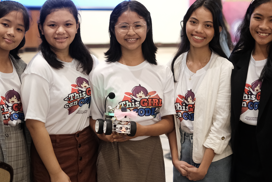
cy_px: 83
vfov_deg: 16.9
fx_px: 612
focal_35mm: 81
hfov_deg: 25.1
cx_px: 141
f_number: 1.4
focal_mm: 35
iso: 2000
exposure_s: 1/100
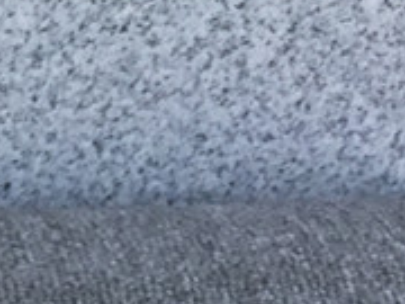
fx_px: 1813
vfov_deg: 8.6
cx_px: -297
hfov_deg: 11.9
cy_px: 749
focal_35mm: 155
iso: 25
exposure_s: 1/255
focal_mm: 3.3
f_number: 2.4
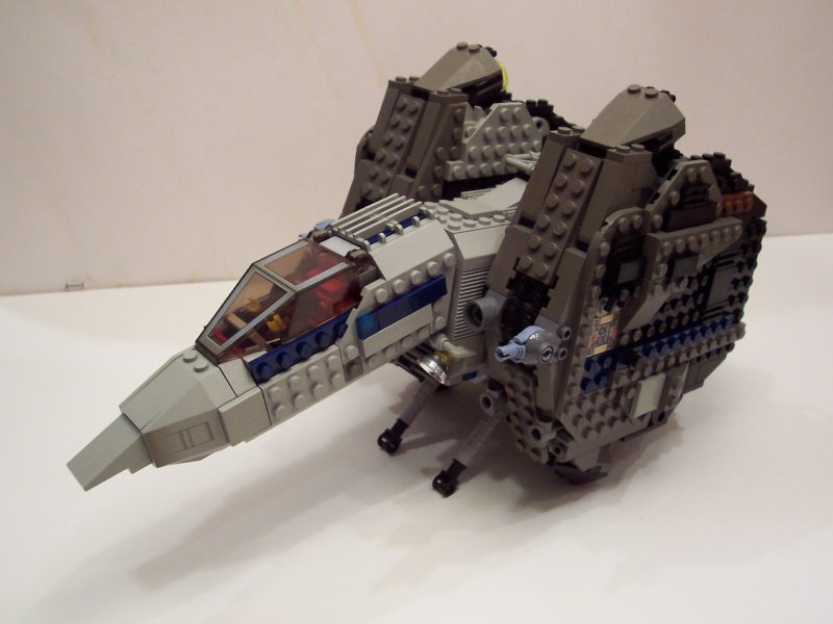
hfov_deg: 50.1
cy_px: 312
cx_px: 416
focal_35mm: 37
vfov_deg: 38.7
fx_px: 890
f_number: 2.8
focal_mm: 5.6
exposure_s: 1/15
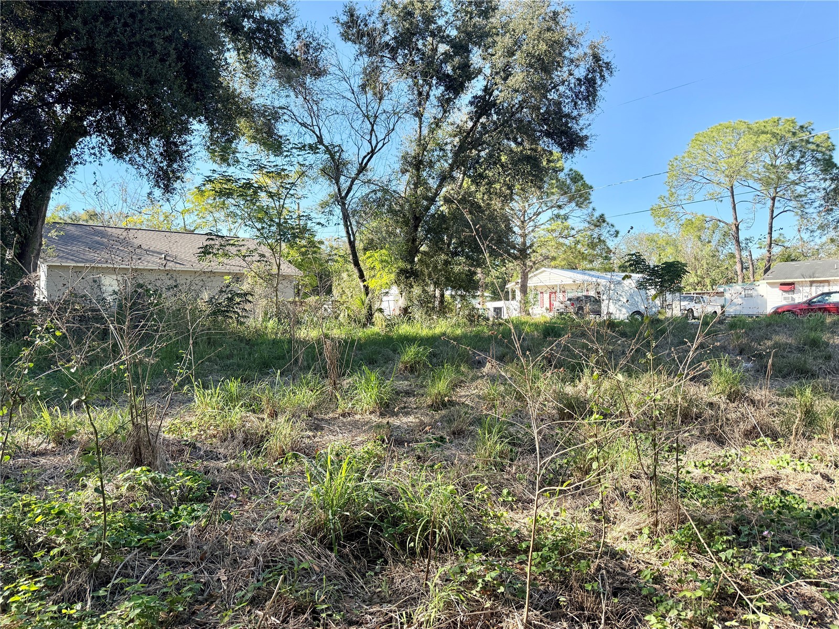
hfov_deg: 71.6
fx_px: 582
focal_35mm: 24
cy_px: 314
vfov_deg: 56.8
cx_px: 420
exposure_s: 1/1553
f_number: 1.78
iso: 100
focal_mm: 6.76
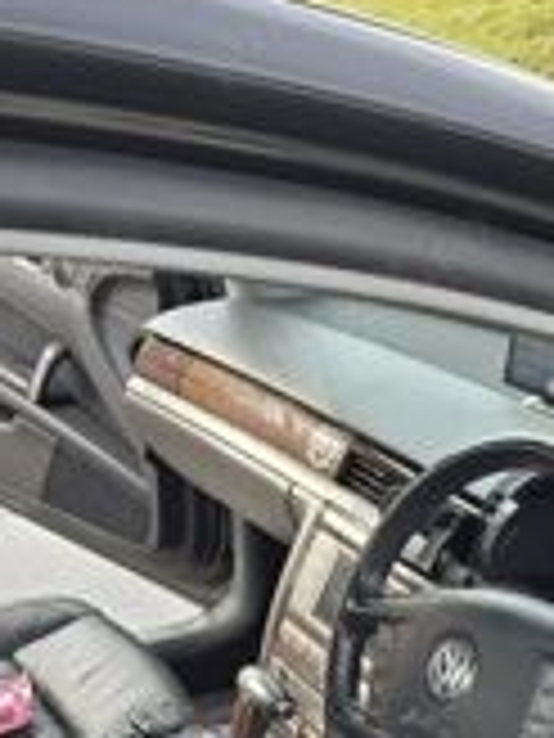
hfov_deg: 25.7
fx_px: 1195
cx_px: 437
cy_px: 724
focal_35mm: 56
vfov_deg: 31.9
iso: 16
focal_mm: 6.3
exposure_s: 1/182
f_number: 1.7
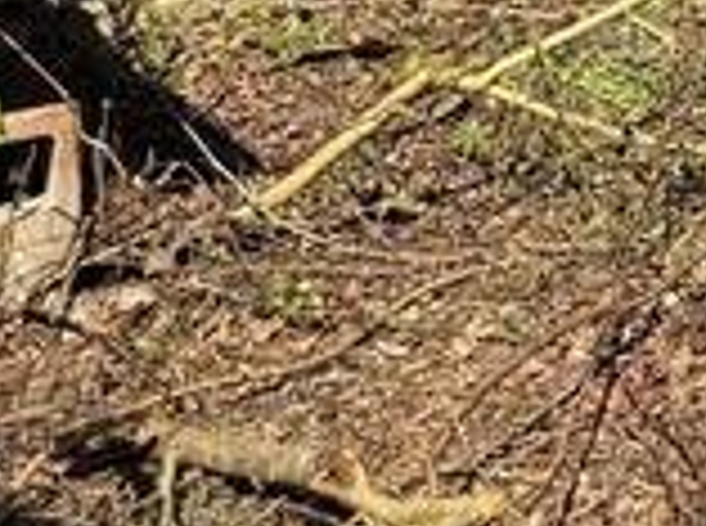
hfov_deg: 11.5
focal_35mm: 157
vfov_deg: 7.8
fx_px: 3195
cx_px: 1367
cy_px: -1173
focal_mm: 6.76
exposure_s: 1/2331
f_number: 1.78
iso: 80
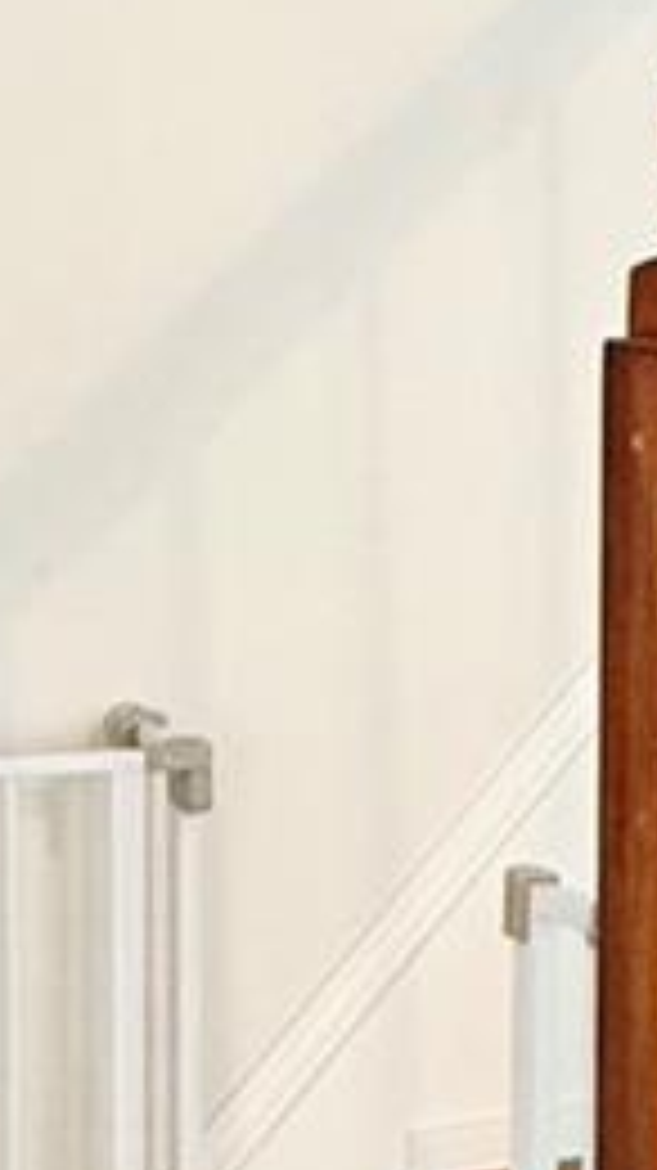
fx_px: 2791
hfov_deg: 13.2
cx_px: 716
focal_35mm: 90
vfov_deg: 23.7
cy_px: 518
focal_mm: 2.22
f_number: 2.2
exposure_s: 1/60
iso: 250
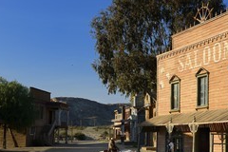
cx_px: 189
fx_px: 443
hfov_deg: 28.1
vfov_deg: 19.3
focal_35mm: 70
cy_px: 115
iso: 200
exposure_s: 1/320
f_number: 10
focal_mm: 40
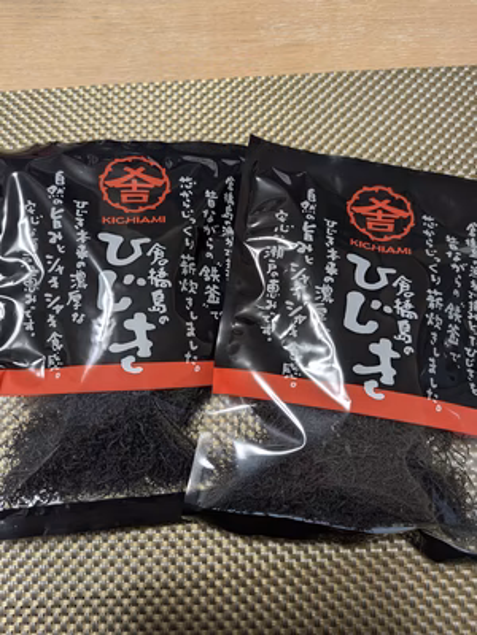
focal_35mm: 24
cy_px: 318
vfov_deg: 71.6
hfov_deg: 56.8
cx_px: 238
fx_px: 441
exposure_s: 1/50
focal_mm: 6.81
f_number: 1.85
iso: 72
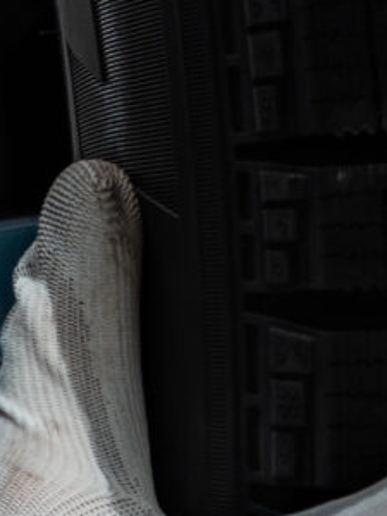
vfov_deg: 2.7
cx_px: -380
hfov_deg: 2.0
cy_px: 766
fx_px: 11001
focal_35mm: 738
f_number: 3.5
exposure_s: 1/200
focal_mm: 90
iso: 160
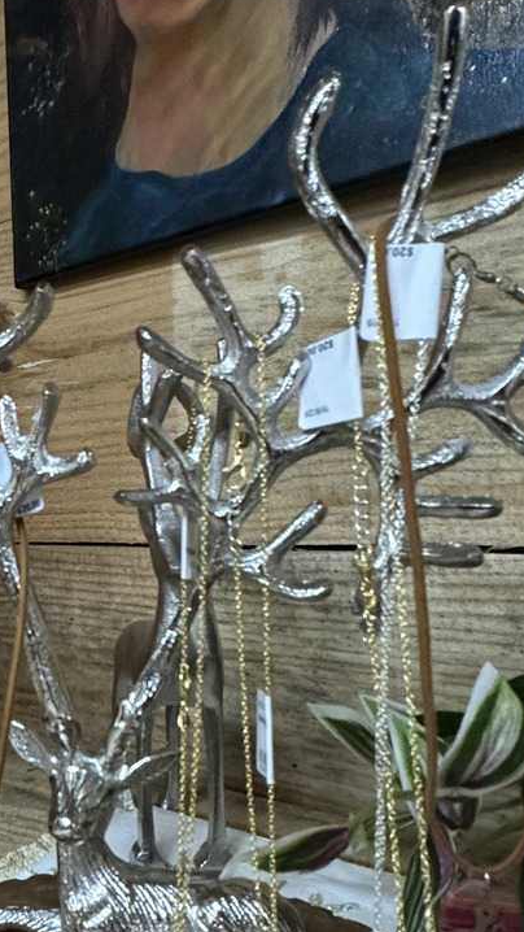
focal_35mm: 34
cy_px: 563
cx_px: -35
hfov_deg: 31.3
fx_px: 840
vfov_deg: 57.5
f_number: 2.2
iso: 250
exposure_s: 1/100
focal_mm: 2.22
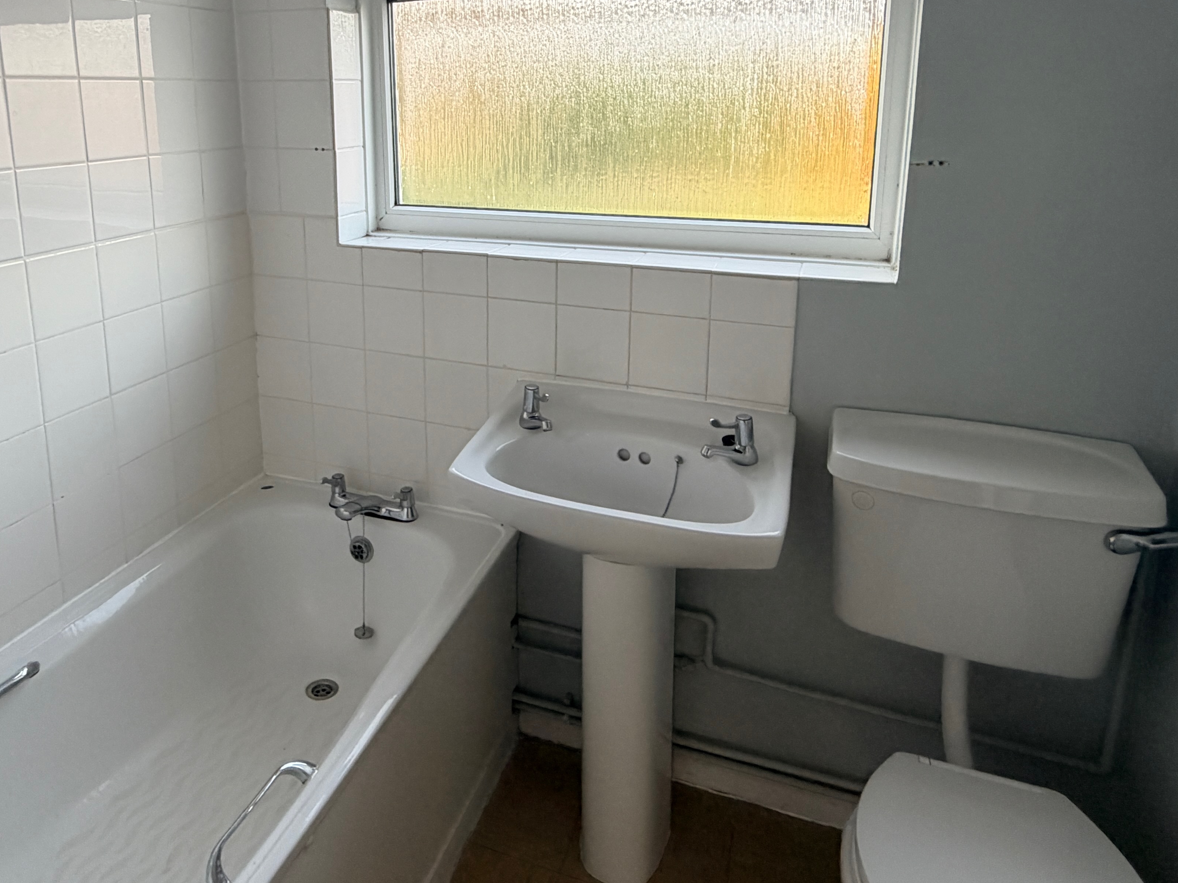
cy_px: 261
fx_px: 851
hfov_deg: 68.8
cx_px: 478
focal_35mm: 25
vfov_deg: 53.2
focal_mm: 2.22
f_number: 2.2
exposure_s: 1/121
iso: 160
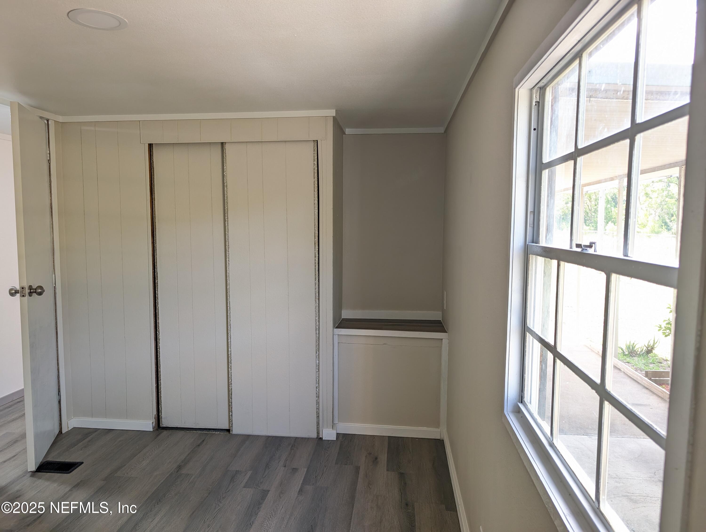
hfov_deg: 71.5
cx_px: 353
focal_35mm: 24
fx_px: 490
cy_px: 266
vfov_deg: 56.9
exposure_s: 1/90
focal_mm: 6.9
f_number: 1.68
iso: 66
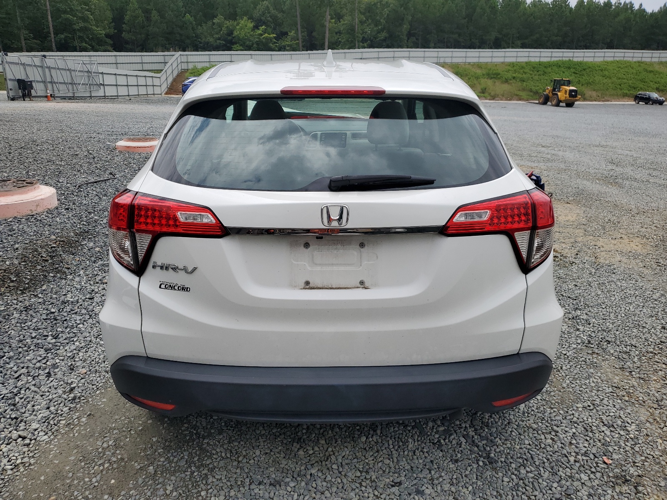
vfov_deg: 53.1
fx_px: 501
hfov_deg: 67.3
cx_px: 334
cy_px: 250
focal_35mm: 26
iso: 50
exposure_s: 1/5000
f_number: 1.5
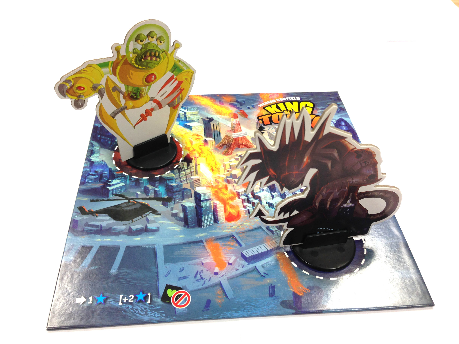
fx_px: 438
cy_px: 172
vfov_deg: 42.9
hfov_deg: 55.4
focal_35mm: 33
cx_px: 230
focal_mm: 4.12
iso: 50
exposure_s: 1/40
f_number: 2.4
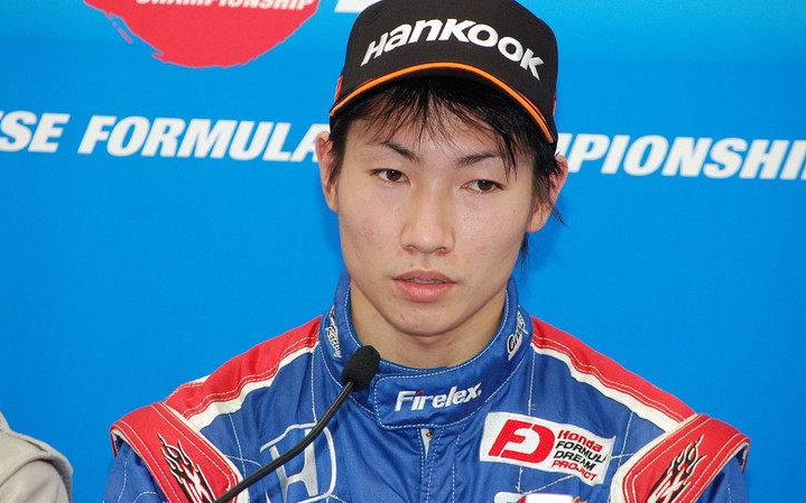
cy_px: 242
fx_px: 4887
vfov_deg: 5.9
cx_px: 402
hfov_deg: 9.4
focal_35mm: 223
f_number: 8
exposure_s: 1/60
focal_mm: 145
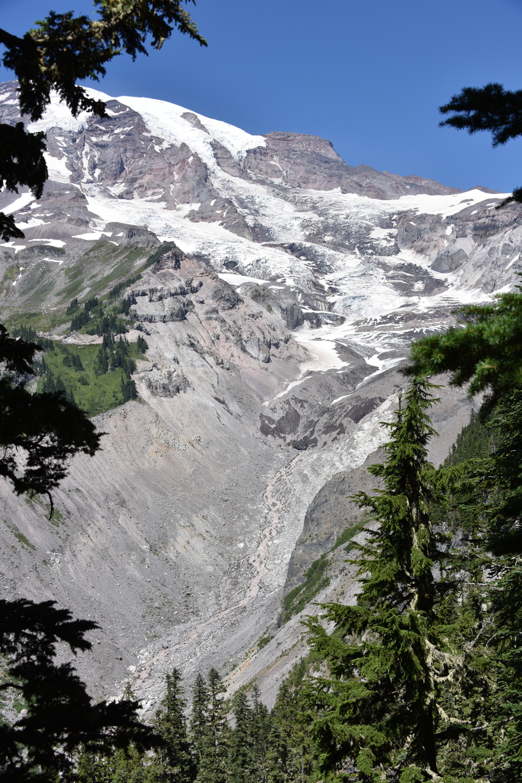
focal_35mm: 44
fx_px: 956
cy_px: 392
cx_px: 261
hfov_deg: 30.5
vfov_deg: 44.5
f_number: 9
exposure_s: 1/320
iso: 100
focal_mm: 44
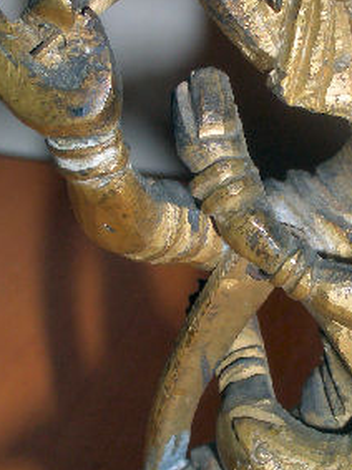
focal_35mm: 149
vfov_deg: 13.2
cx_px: 335
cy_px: 176
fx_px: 2022
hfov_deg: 9.9
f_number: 5.6
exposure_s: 1/60
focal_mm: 10.2
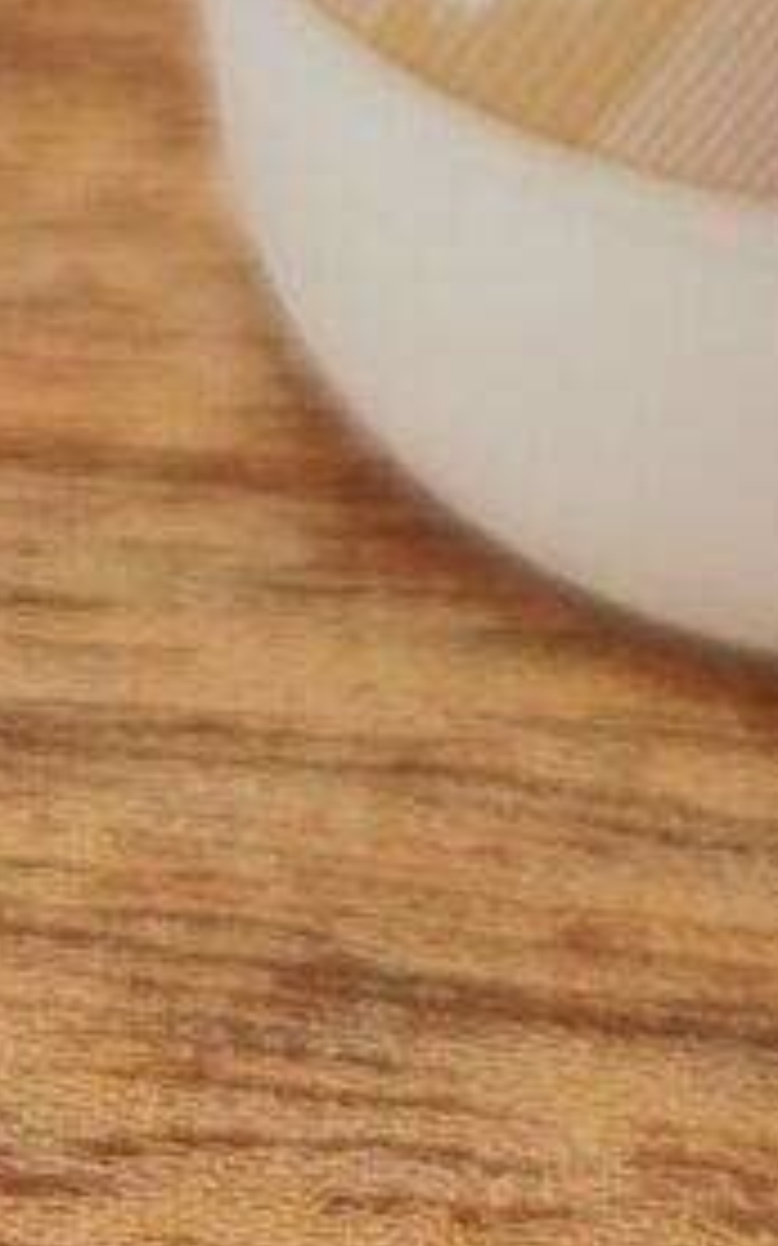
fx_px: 4786
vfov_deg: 12.3
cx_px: 1205
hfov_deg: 9.0
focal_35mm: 141
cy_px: -1588
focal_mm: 6.19
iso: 250
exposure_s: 1/100
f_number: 1.65
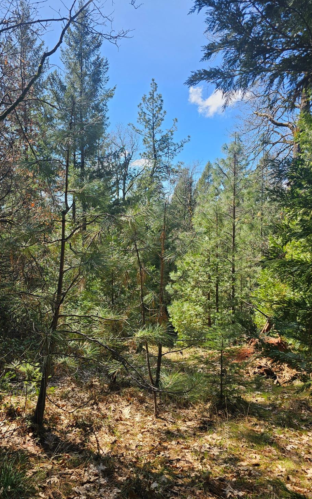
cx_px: 127
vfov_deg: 72.5
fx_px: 340
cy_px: 254
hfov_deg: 49.0
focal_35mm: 25
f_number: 1.7
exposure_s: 1/274
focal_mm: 6.3
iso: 10
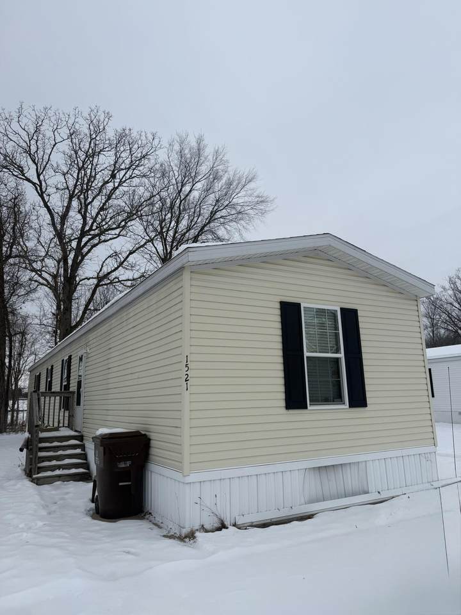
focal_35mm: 24
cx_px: 230
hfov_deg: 56.8
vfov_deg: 71.6
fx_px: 426
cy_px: 308
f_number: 1.78
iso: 80
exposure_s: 1/2703
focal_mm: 6.76
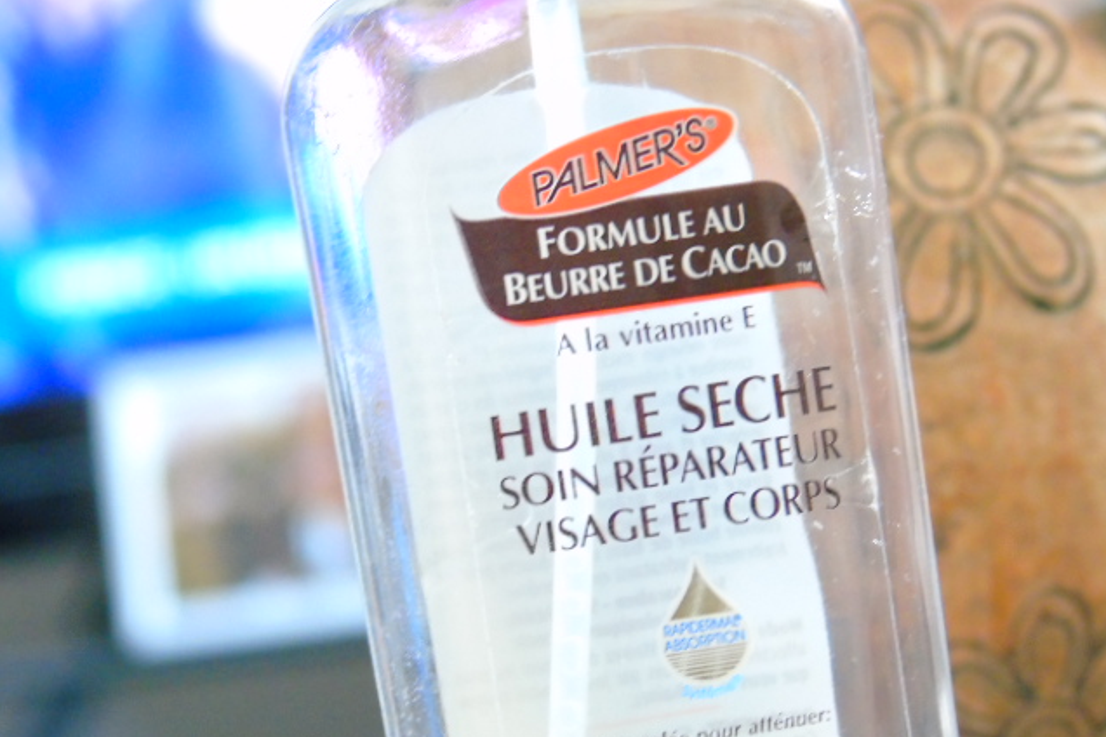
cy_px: 372
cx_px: 553
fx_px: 6820
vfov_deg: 6.2
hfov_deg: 9.3
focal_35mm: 222
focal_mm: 38
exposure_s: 1/8
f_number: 4.7
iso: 800
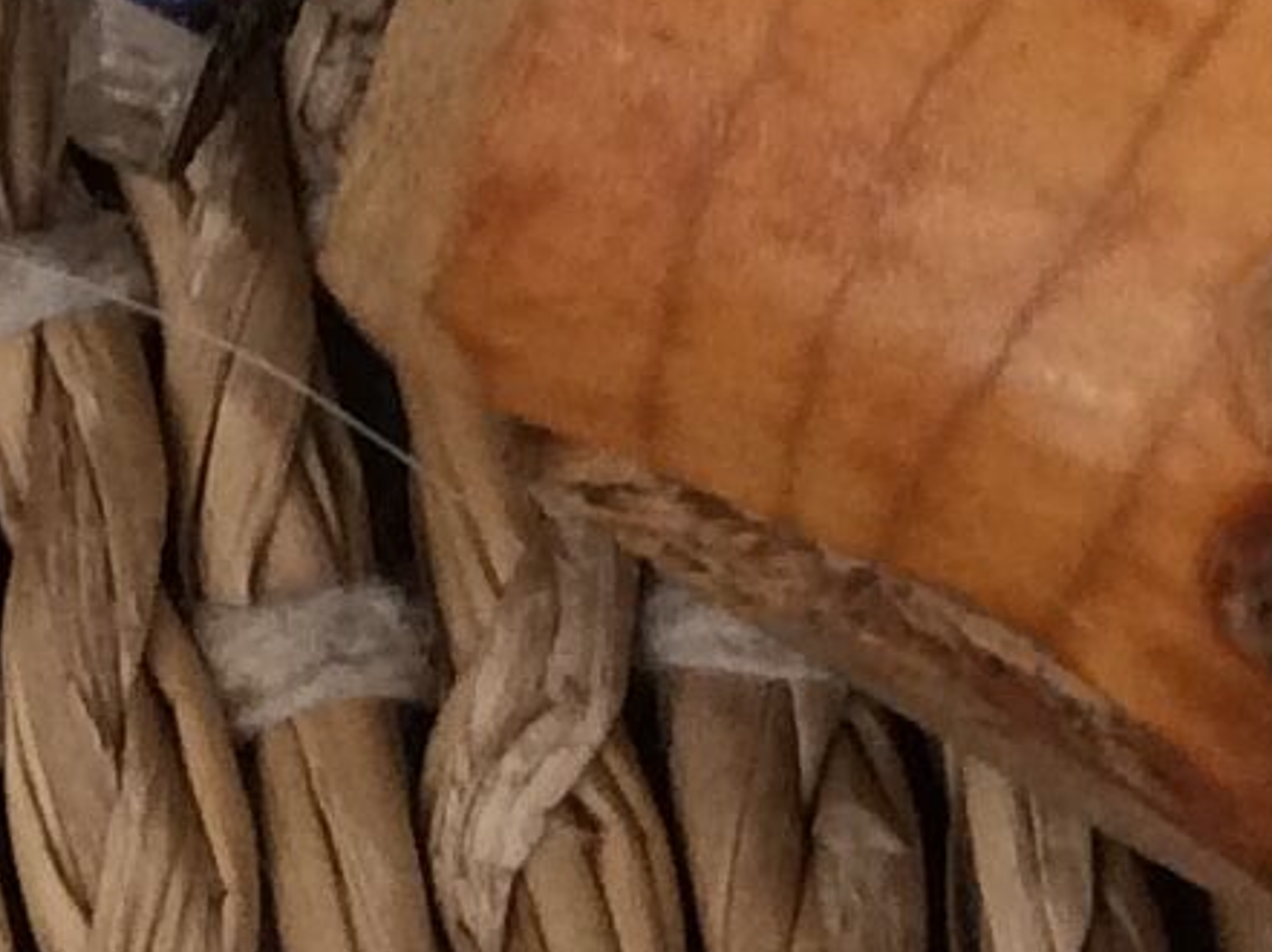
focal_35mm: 188
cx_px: -72
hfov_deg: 10.4
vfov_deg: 7.5
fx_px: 6903
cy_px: -1079
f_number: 2.4
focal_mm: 3.3
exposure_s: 1/25
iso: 80
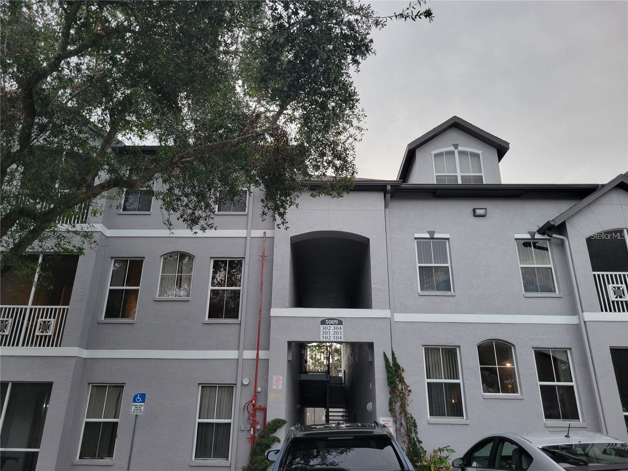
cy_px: 236
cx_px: 314
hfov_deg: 67.3
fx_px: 472
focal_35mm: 26
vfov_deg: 53.1
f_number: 1.8
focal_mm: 5.4
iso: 160
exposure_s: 1/120
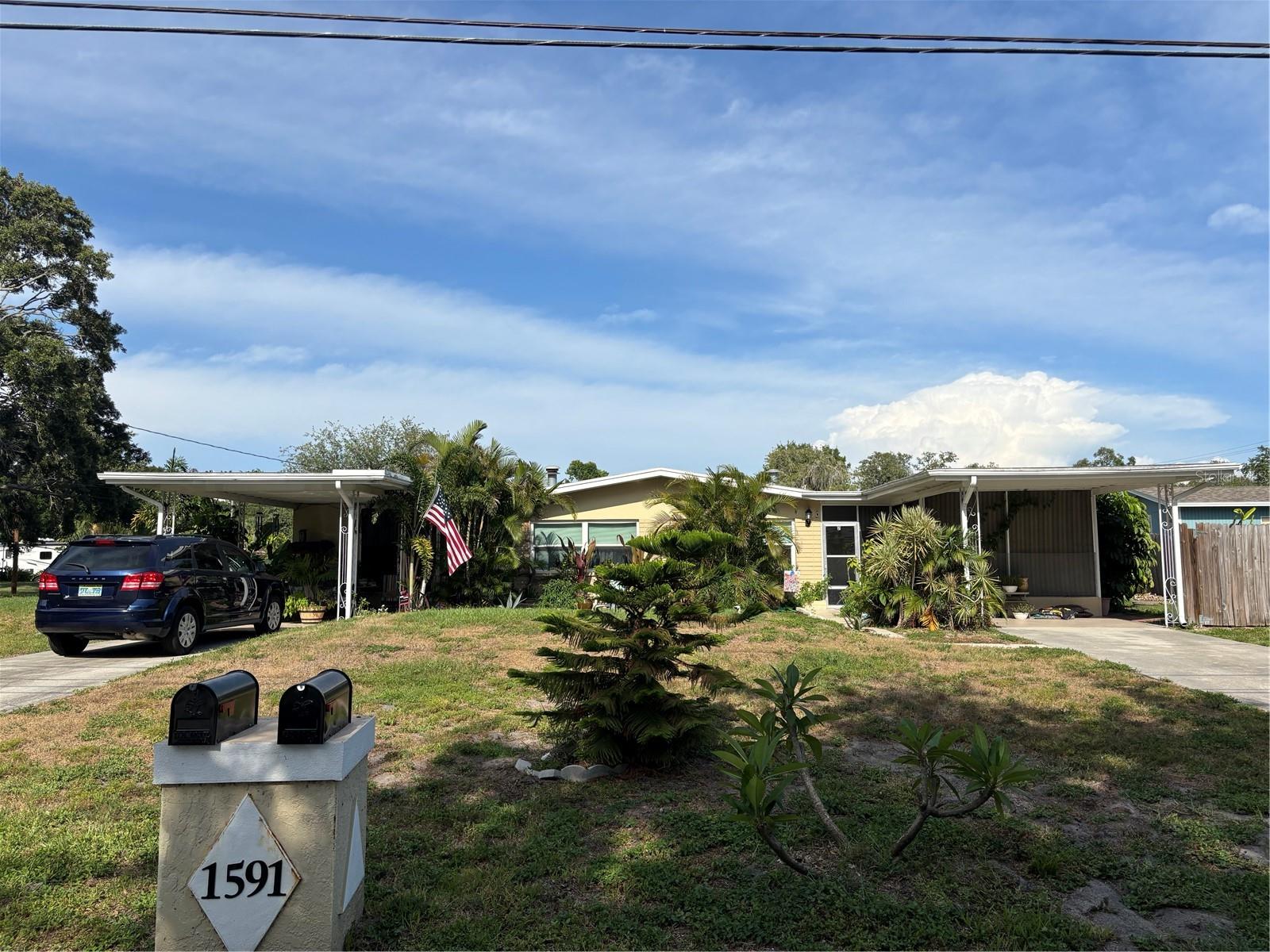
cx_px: 635
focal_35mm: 26
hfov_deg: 67.3
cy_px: 476
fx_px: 954
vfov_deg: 53.1
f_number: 1.6
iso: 50
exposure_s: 1/4854
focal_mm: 5.96
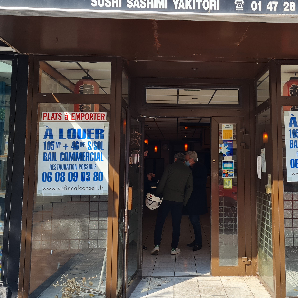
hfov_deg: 39.7
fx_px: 409
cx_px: 192
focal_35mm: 42
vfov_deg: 39.9
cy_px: 125
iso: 50
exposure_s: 1/1014
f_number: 1.8
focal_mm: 5.4
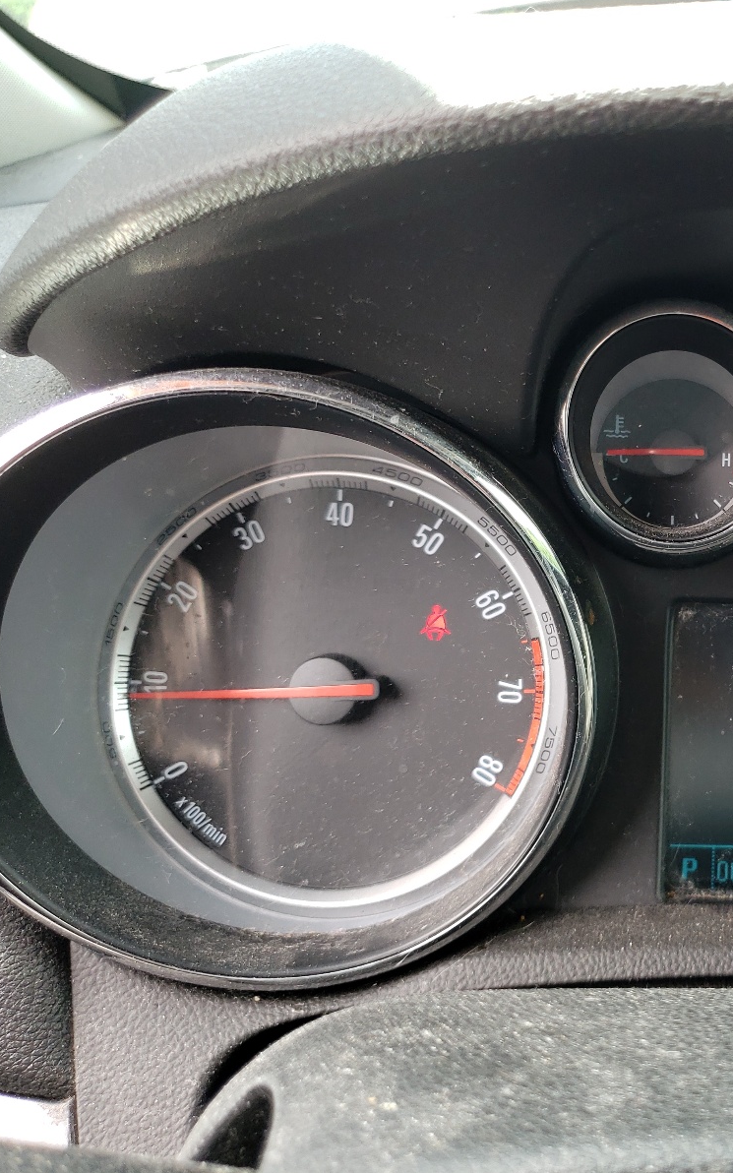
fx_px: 1183
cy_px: 586
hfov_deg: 31.8
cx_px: 735
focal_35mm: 37
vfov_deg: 52.7
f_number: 1.5
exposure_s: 1/167
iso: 50
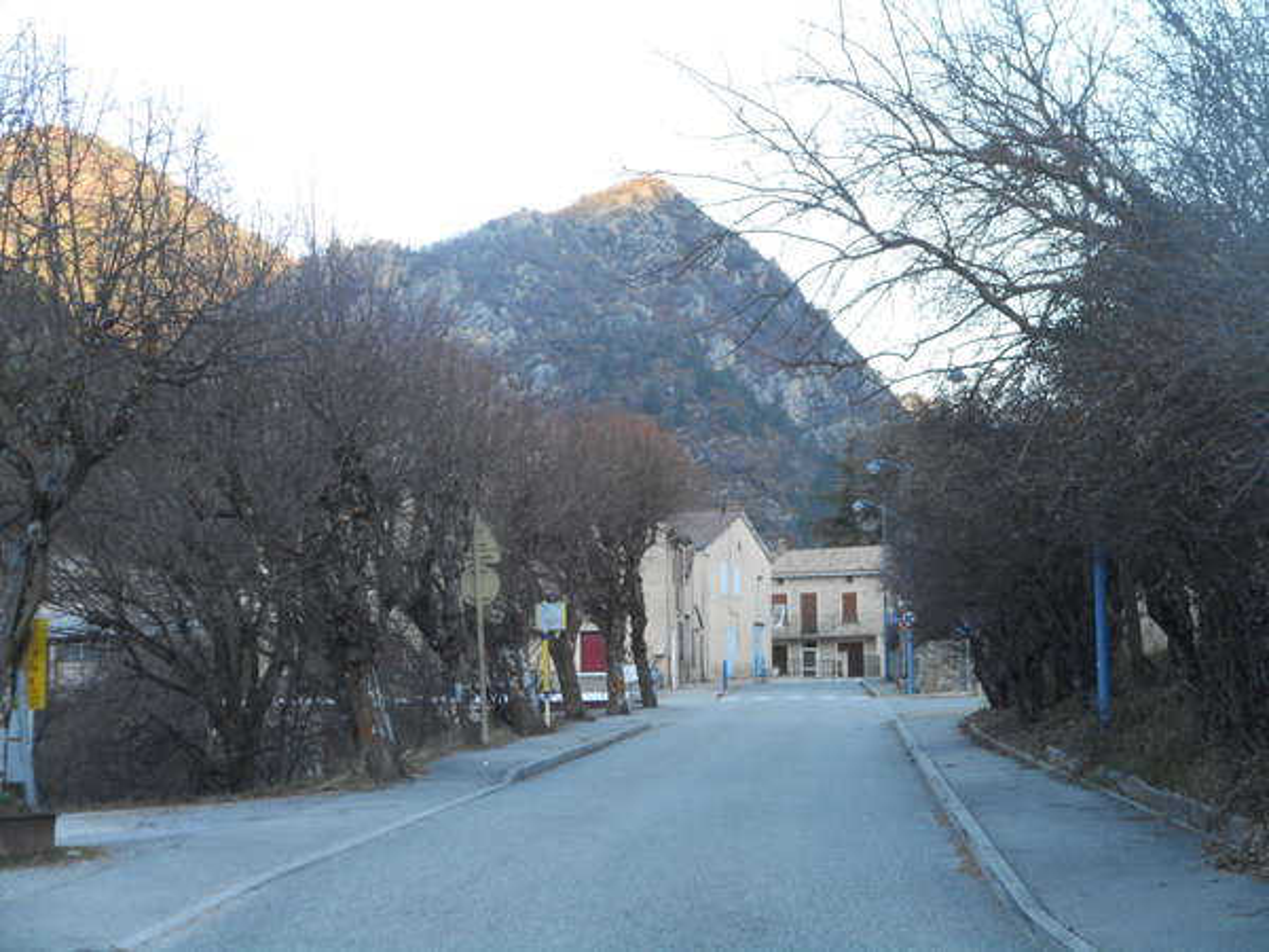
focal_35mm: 89
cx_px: 634
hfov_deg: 22.0
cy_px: 476
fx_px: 3263
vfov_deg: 16.6
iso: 200
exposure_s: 1/60
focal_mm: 15.9
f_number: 5.6
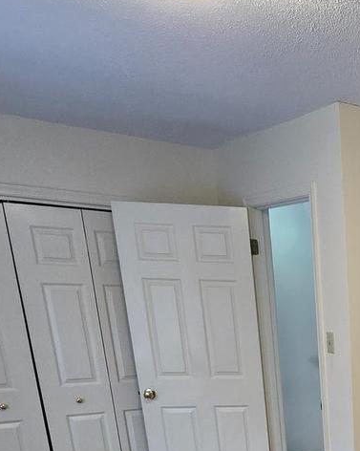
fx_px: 413
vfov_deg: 52.8
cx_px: 478
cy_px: 372
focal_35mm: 31
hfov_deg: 33.2
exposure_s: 1/60
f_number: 2.2
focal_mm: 2.2
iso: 250
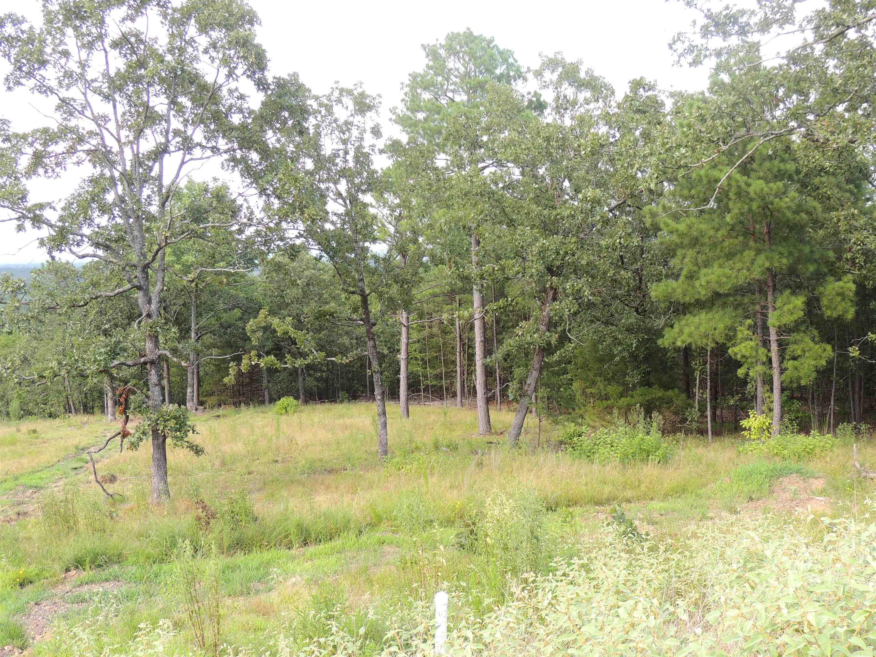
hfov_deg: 46.8
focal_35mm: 40
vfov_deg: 36.0
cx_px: 438
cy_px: 328
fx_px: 1012
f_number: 3.3
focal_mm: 7.1
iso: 100
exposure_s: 1/100
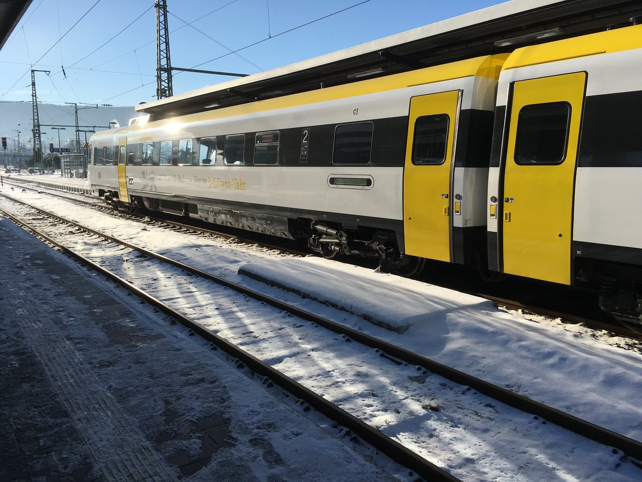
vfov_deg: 48.2
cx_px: 321
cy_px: 241
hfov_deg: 61.7
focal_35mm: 29
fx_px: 538
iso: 25
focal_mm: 4.15
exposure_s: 1/2024
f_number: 2.2
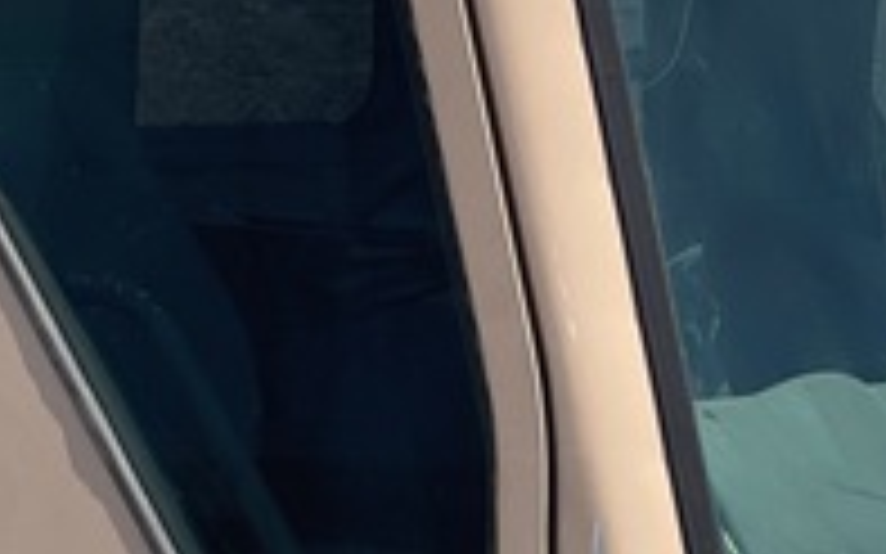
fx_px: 6469
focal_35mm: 268
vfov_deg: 4.9
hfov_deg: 7.8
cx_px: 621
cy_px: 507
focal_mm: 7.5
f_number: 2.2
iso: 32
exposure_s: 1/1220
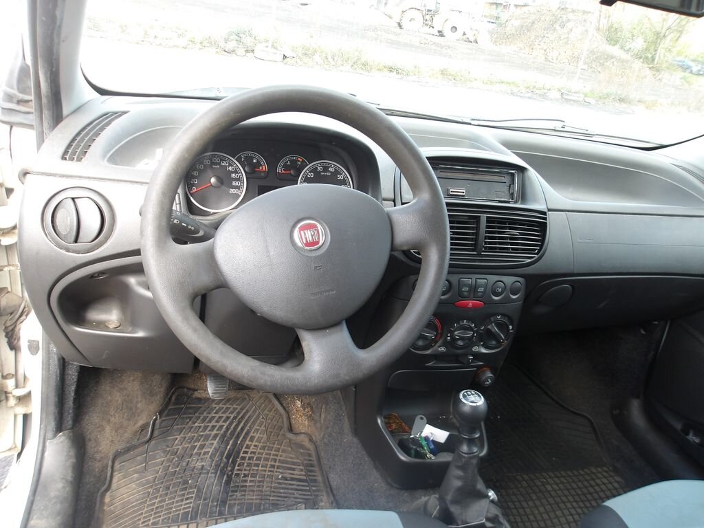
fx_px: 549
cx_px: 352
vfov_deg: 51.4
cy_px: 264
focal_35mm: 27
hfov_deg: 65.3
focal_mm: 4.9
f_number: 3
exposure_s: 1/59
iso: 100
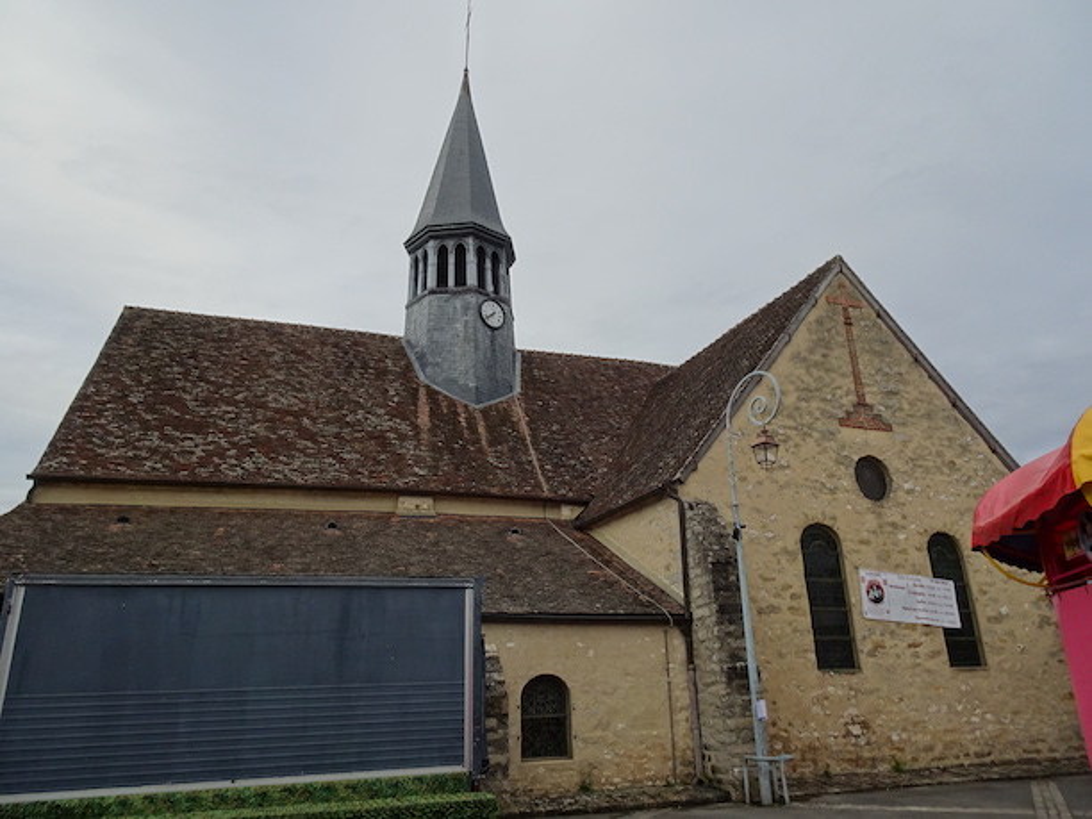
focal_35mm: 24
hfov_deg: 71.6
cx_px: 546
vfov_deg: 56.8
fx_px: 757
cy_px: 410
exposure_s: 1/250
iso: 80
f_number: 3.5
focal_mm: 4.1
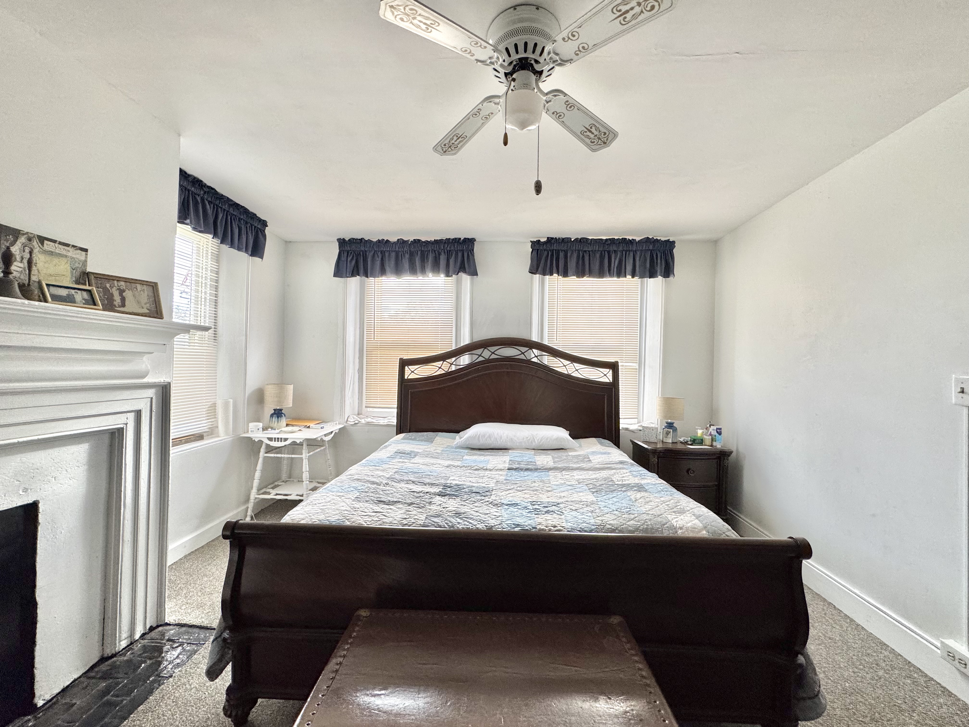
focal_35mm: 14
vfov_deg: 85.7
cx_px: 484
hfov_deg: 102.1
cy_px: 364
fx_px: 392
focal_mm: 2.22
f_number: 2.2
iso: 200
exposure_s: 1/99
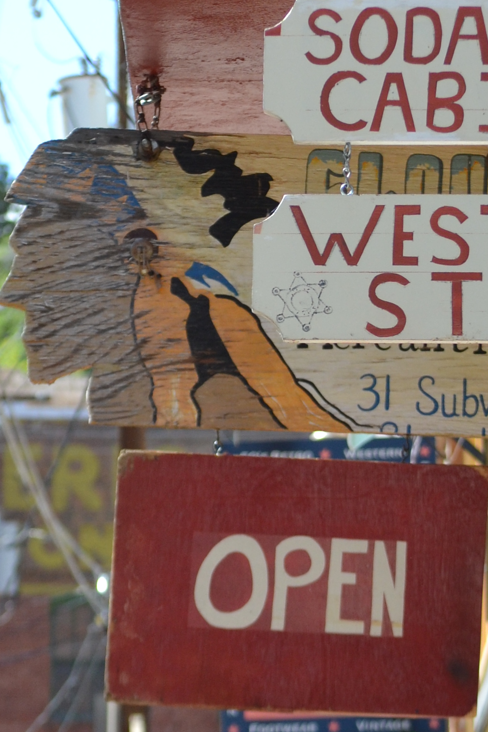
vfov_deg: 8.5
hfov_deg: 5.7
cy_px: 294
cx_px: 320
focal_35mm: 242
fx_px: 4931
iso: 400
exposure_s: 1/1000
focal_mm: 55
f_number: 4.5
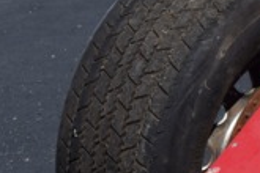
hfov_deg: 6.3
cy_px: 322
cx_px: 460
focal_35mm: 321
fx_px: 2318
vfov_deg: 4.2
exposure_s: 1/400
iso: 200
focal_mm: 55
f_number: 10
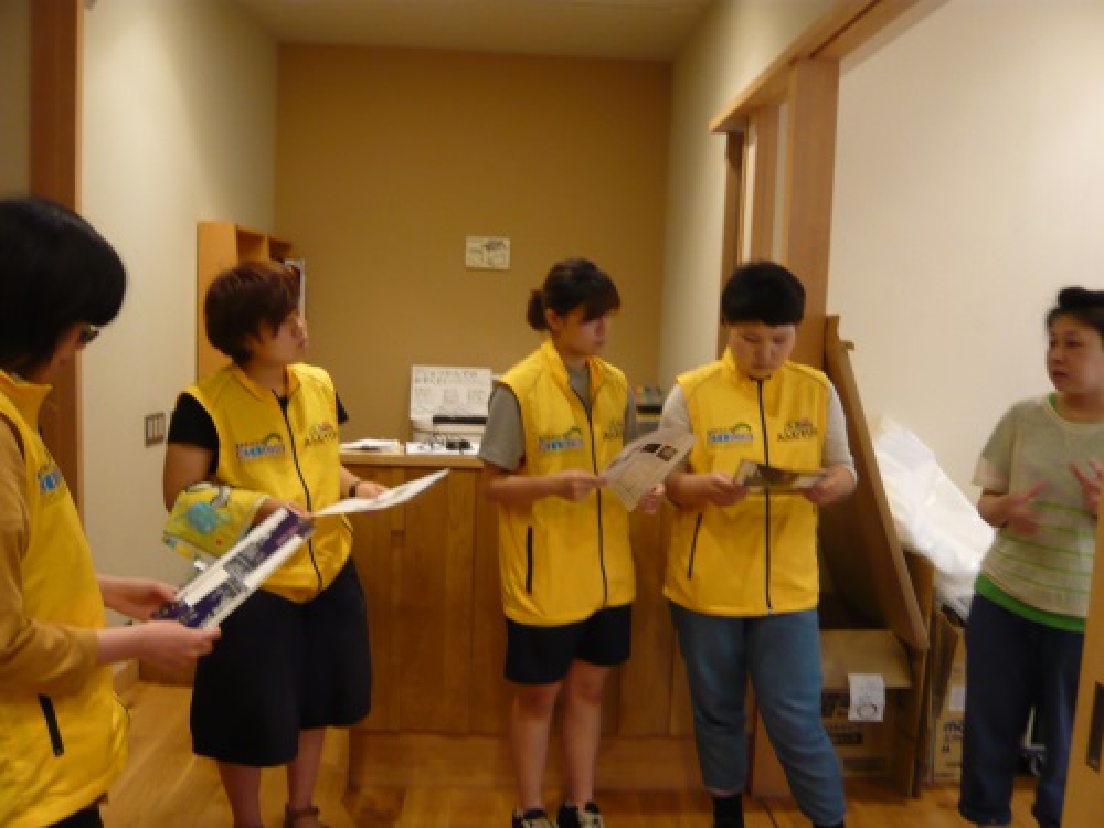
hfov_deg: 63.4
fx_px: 893
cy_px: 414
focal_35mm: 28
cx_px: 552
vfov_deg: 49.7
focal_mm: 4.6
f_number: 2.8
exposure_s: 1/8
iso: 200
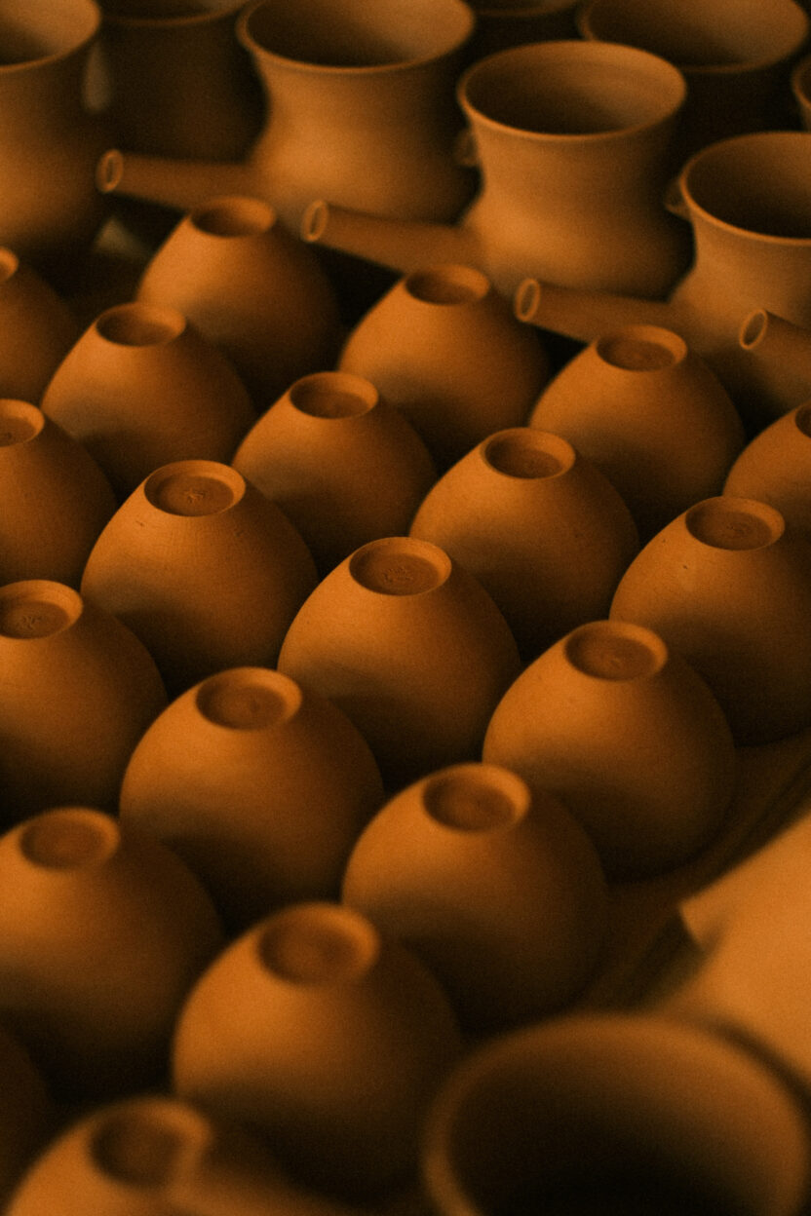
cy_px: 608
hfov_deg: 25.5
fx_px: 1791
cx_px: 406
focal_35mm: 53
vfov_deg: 37.5
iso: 200
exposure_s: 1/105
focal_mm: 35
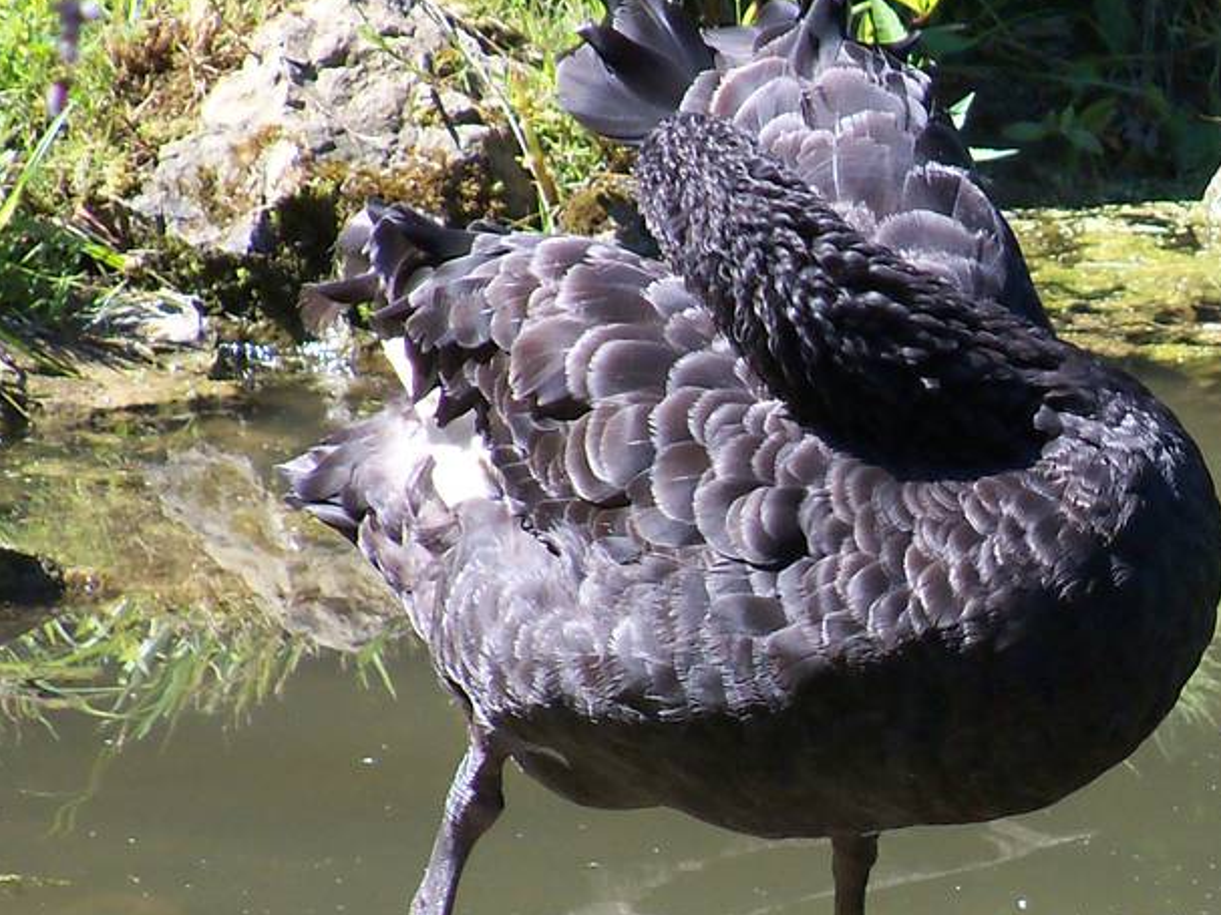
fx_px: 19255
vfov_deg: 2.7
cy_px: 549
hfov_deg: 3.6
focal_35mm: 546
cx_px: 1251
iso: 100
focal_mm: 36.6
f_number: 4.4
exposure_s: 1/250
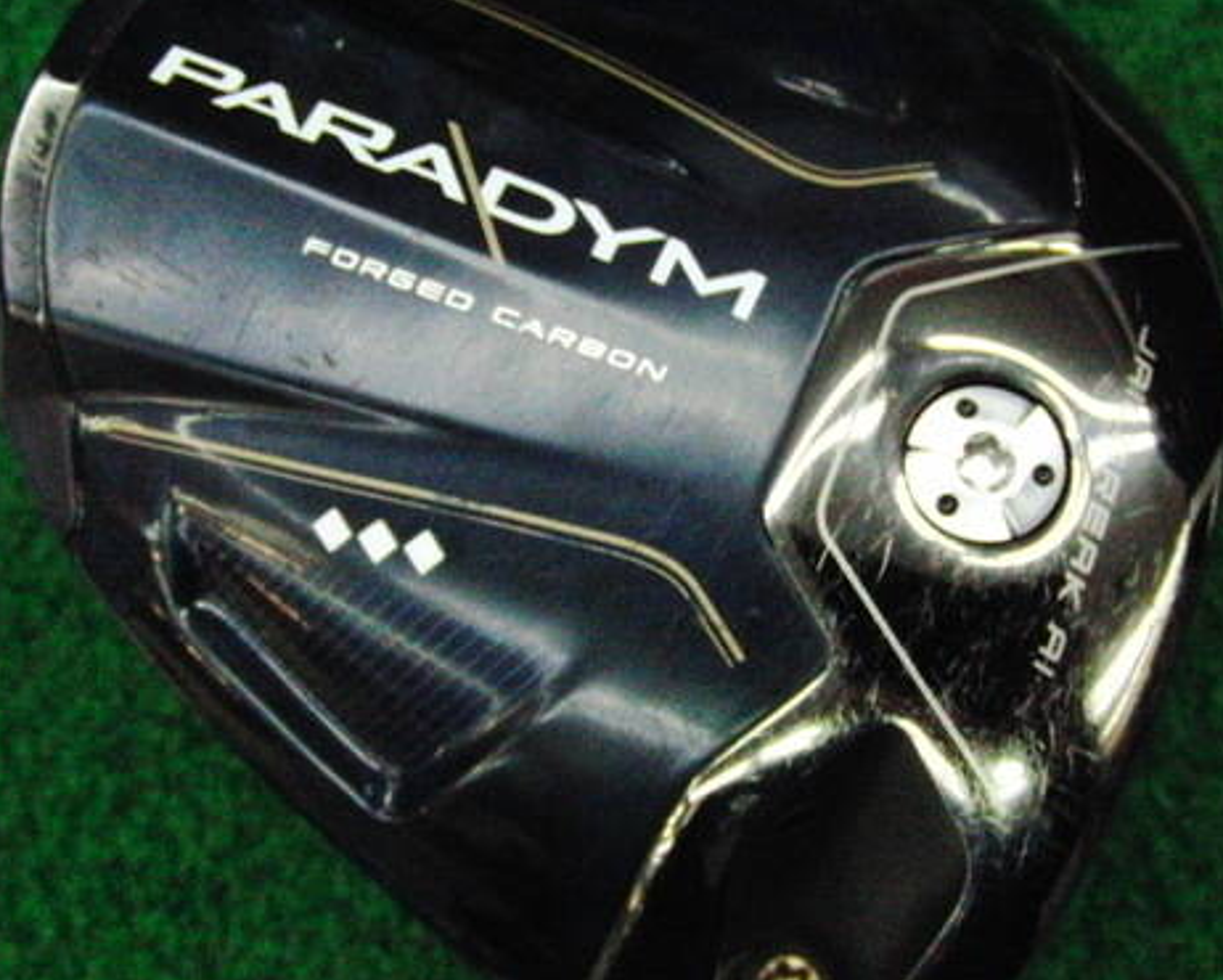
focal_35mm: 50
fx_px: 1811
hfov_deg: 37.3
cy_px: 434
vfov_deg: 30.2
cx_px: 688
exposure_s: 1/500
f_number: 3.6
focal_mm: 6.42
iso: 3200
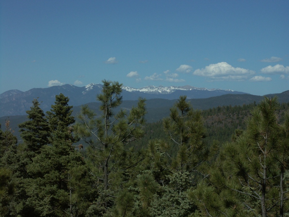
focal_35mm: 102
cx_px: 144
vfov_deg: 14.5
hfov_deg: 19.3
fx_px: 852
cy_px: 108
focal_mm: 25.33
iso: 100
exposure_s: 1/1000
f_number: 9
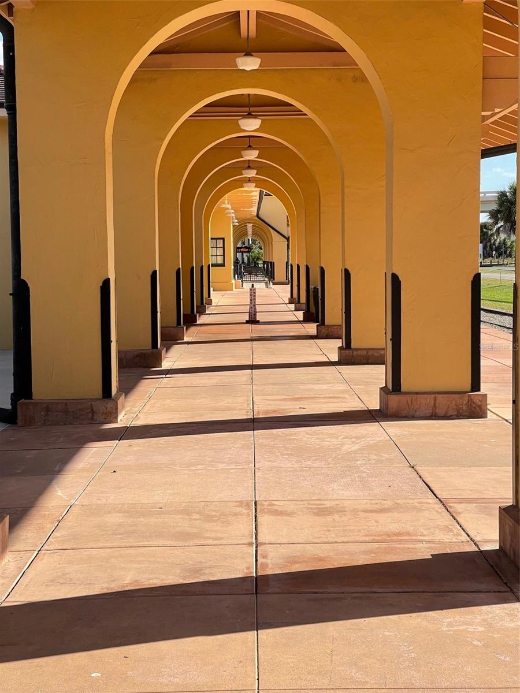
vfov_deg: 30.3
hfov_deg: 22.9
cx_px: 260
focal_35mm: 64
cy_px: 346
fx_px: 1282
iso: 20
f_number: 2.2
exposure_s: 1/713
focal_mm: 7.5
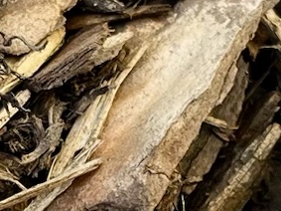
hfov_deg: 10.7
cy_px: 190
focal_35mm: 184
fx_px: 1493
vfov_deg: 8.0
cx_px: 50
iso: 40
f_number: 1.6
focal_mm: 5.1
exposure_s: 1/202
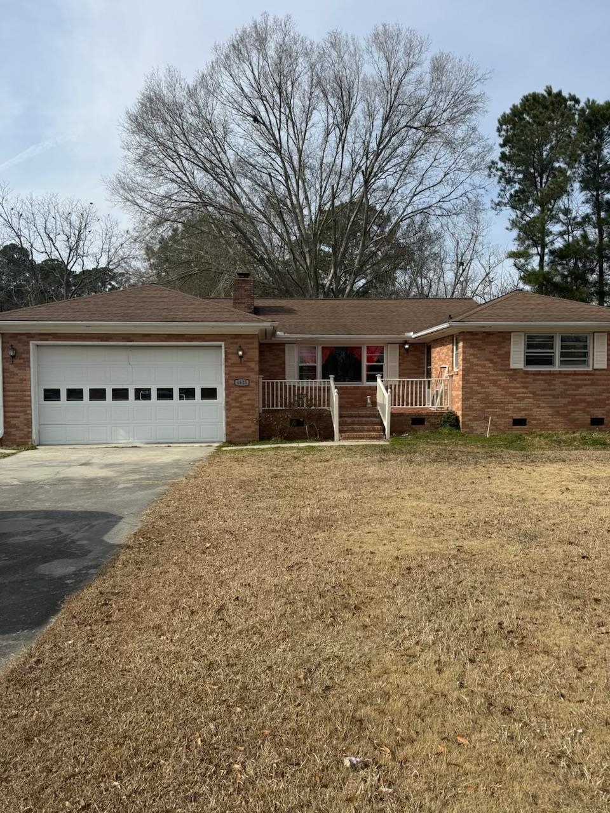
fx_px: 564
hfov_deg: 56.8
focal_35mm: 24
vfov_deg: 71.6
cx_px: 305
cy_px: 406
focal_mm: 6.76
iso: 80
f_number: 1.78
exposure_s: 1/6173
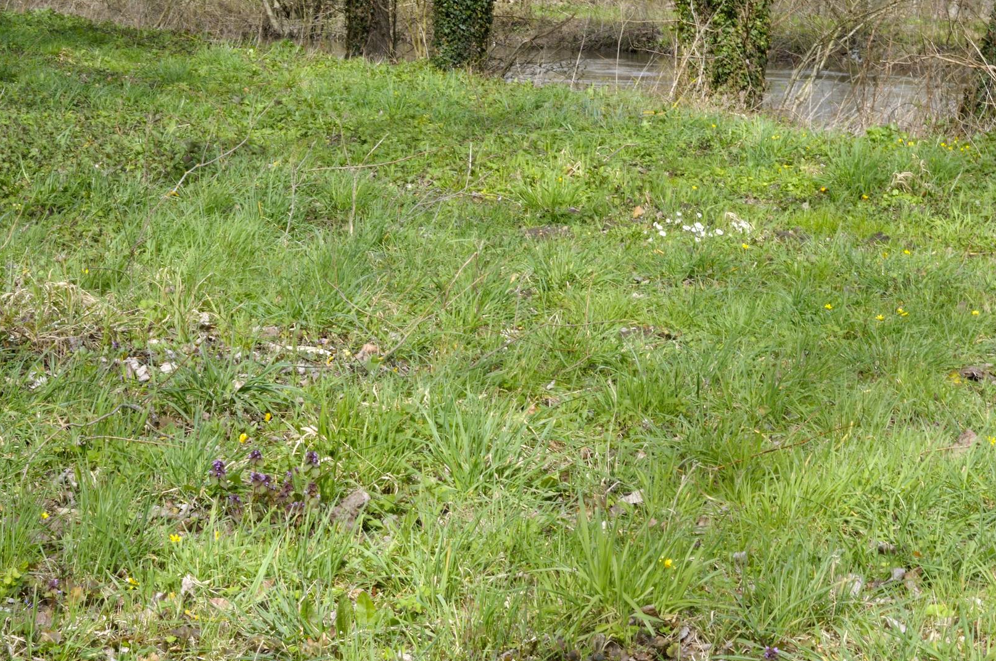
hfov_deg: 19.1
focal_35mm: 107
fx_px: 2956
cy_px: 323
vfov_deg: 12.8
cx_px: 584
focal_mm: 60
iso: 400
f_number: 32
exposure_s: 1/60
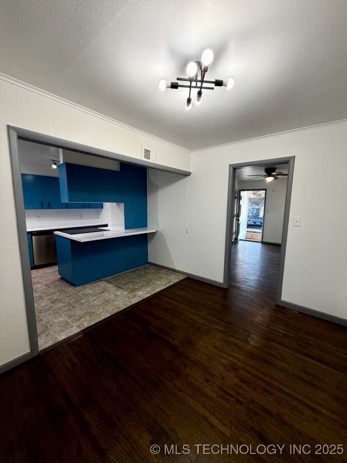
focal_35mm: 14
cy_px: 232
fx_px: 187
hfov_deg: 85.7
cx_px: 174
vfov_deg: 102.1
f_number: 2.2
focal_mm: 2.22
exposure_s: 1/120
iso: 250
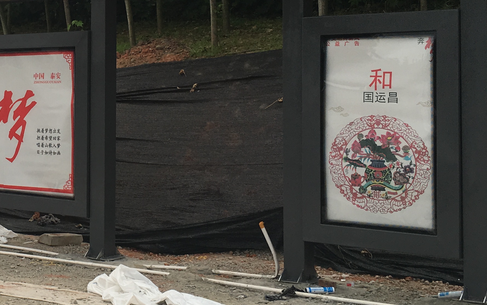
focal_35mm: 70
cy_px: 71
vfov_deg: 18.5
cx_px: 16
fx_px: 929
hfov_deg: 27.9
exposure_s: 1/243
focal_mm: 4.15
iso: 25
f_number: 2.2
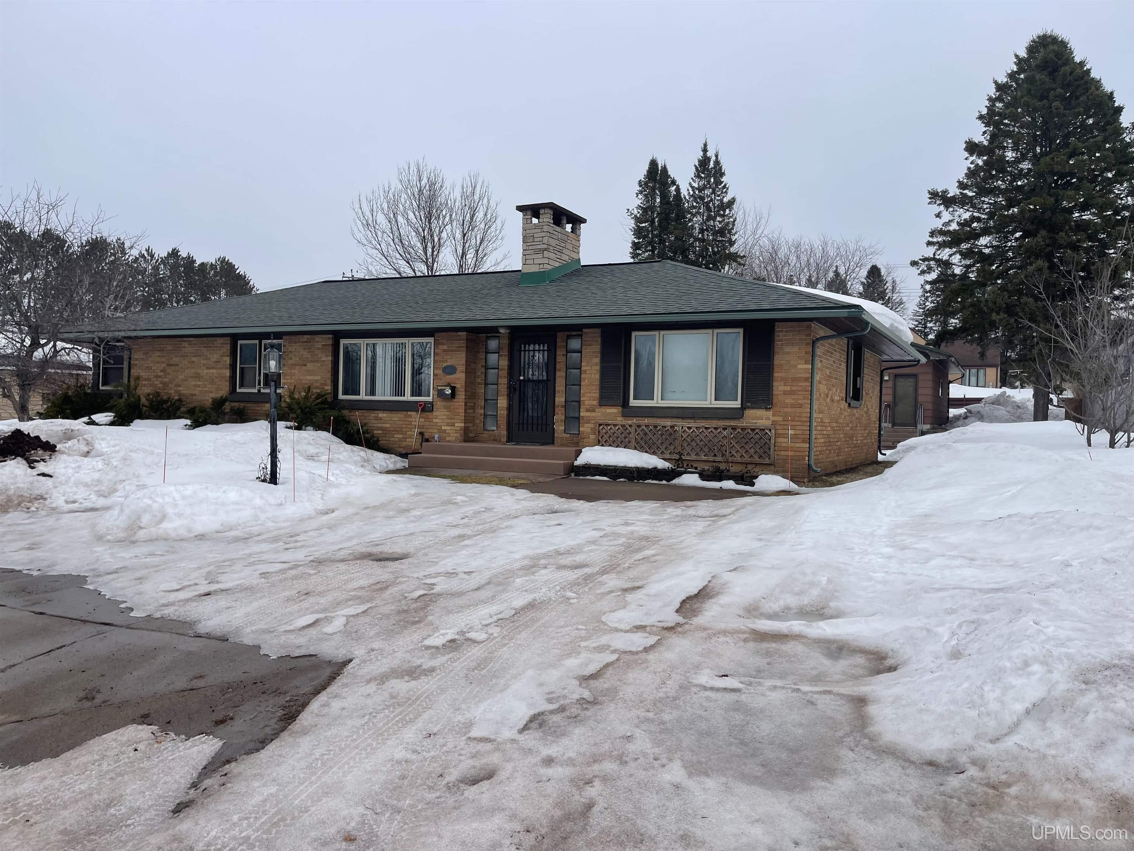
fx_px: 819
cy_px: 426
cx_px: 567
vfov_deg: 54.9
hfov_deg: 69.4
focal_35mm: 25
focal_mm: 5.1
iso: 32
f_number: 1.6
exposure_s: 1/3559
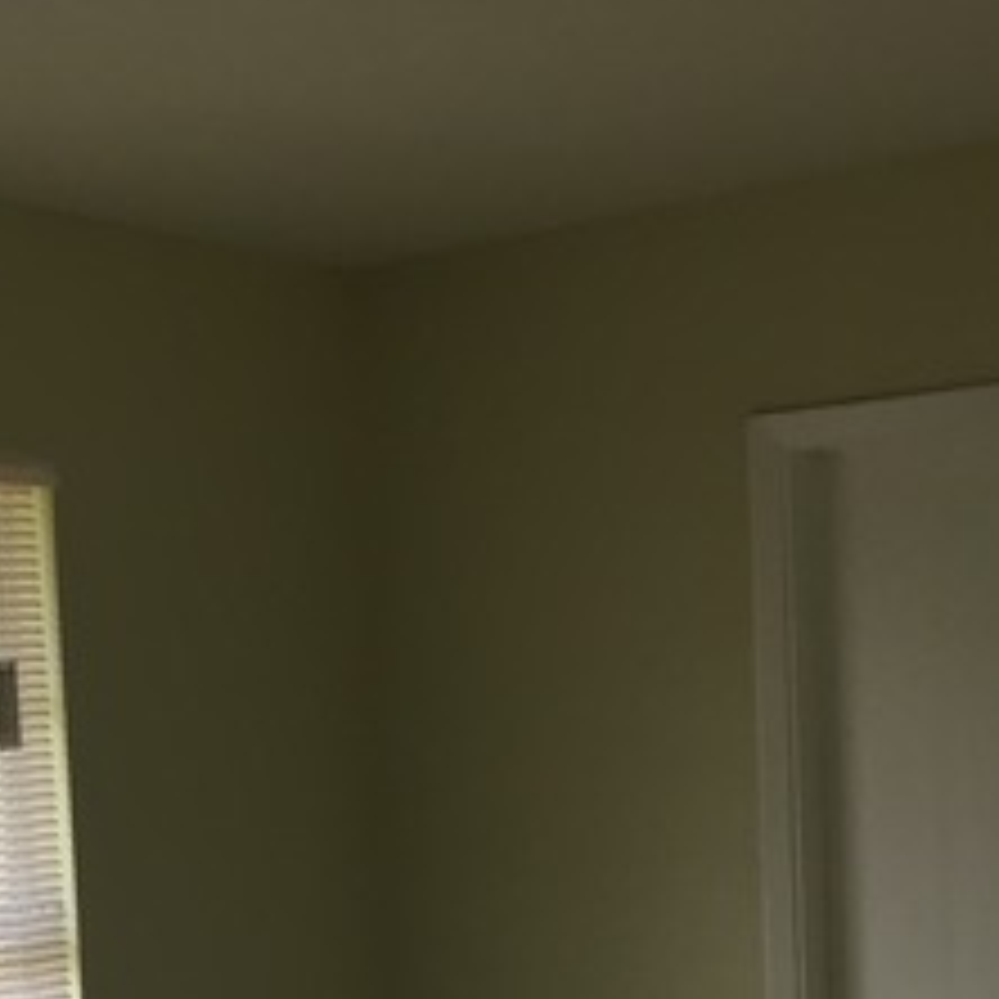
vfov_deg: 22.4
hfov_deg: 22.9
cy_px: 1008
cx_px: 126
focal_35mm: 74
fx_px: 2416
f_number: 2.2
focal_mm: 4.15
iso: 32
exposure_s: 1/40
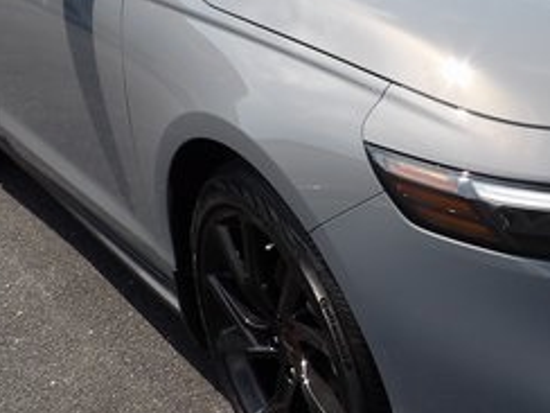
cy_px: 160
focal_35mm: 63
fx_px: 1001
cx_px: 530
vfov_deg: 23.2
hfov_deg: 29.0
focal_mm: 4.3
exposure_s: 1/480
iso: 100
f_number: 4.6
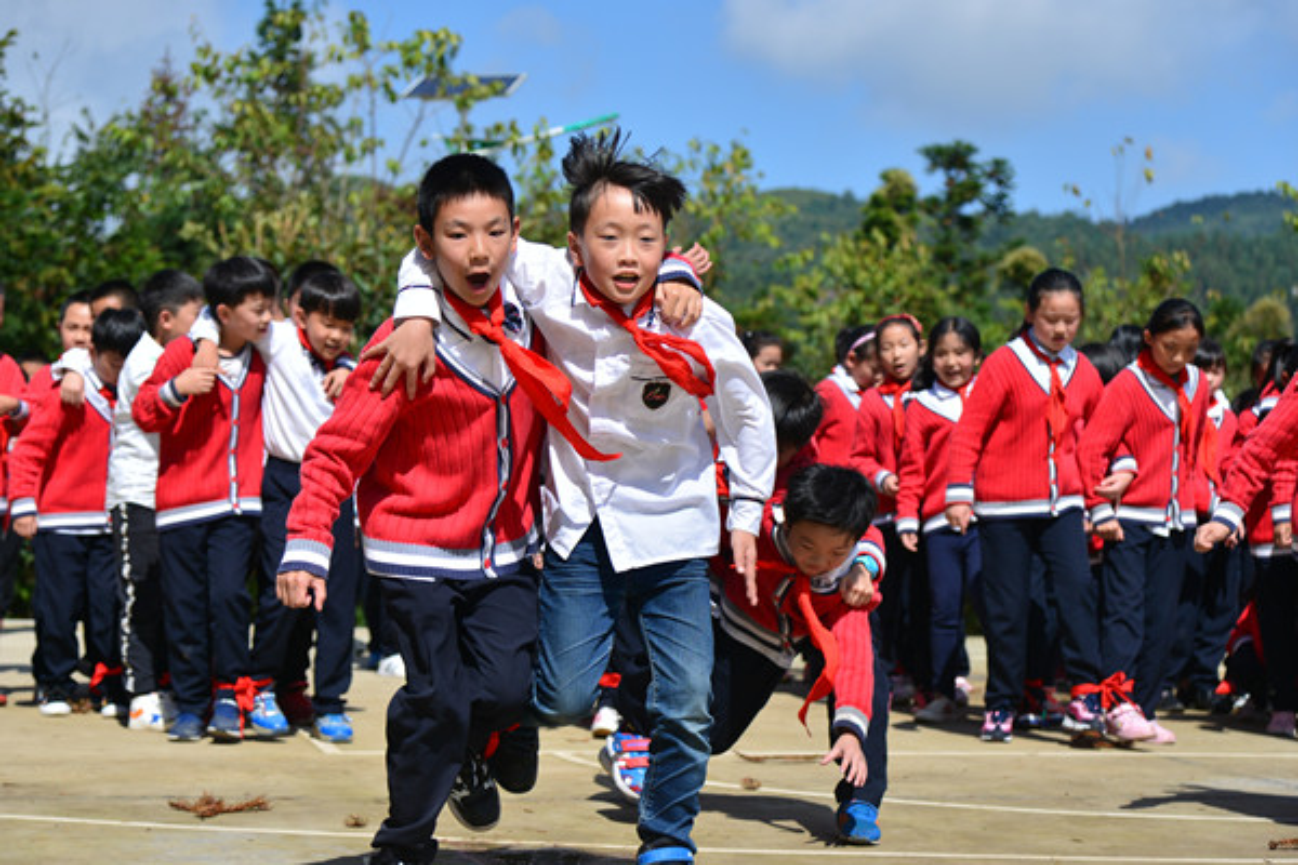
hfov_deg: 28.8
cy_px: 432
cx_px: 649
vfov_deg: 19.5
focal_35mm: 70
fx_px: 2524
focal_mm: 70
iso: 250
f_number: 4.5
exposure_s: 1/4000
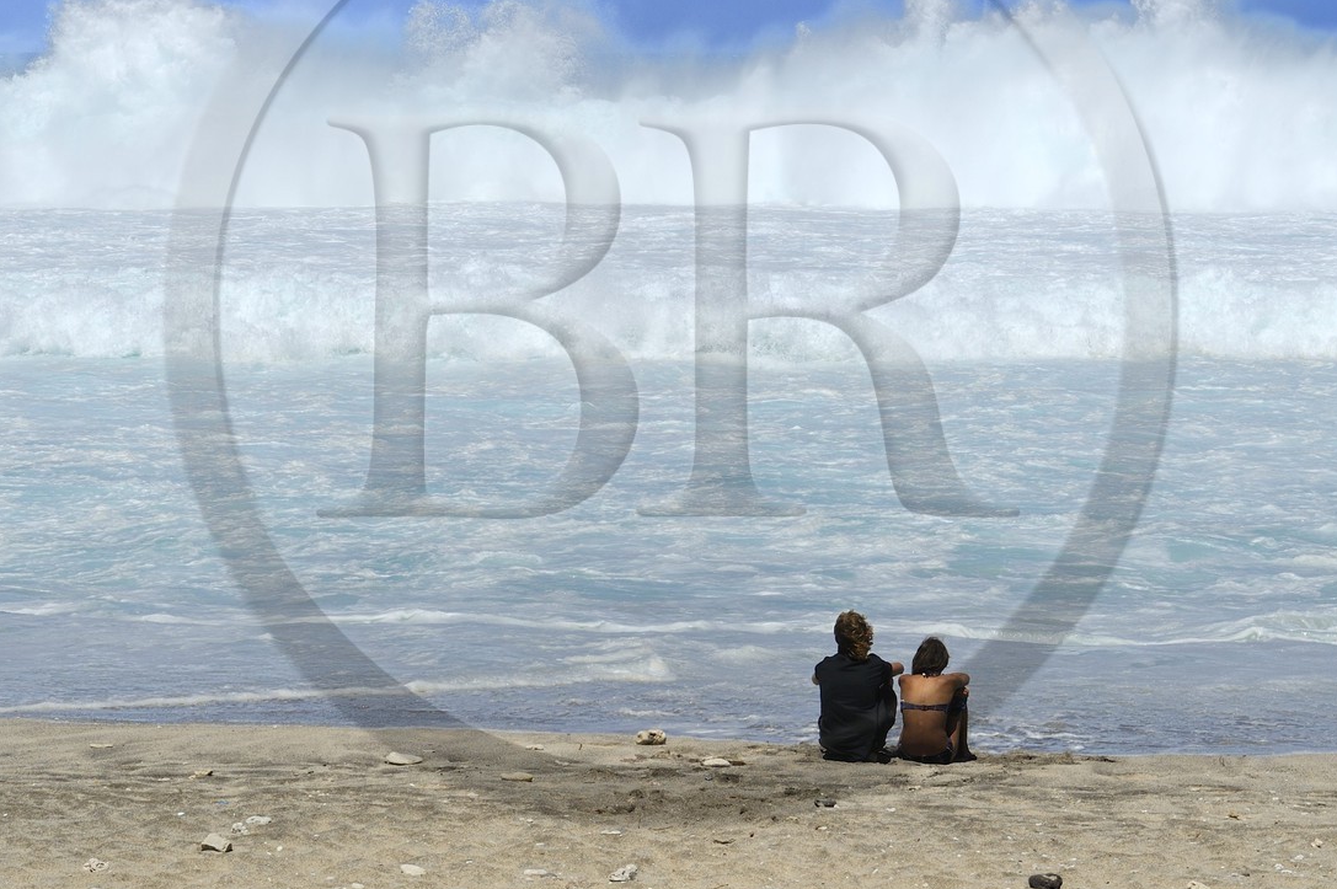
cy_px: 317
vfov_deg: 13.3
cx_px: 664
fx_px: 3822
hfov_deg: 19.8
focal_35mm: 103
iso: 200
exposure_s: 1/400
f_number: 16
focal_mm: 70
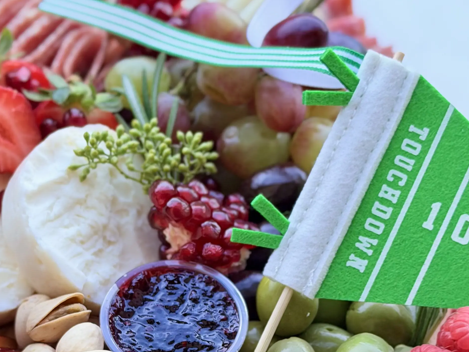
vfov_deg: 14.2
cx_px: 189
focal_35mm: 103
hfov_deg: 19.1
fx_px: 1395
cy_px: 317
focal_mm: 6.76
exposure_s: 1/121
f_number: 1.78
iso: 64
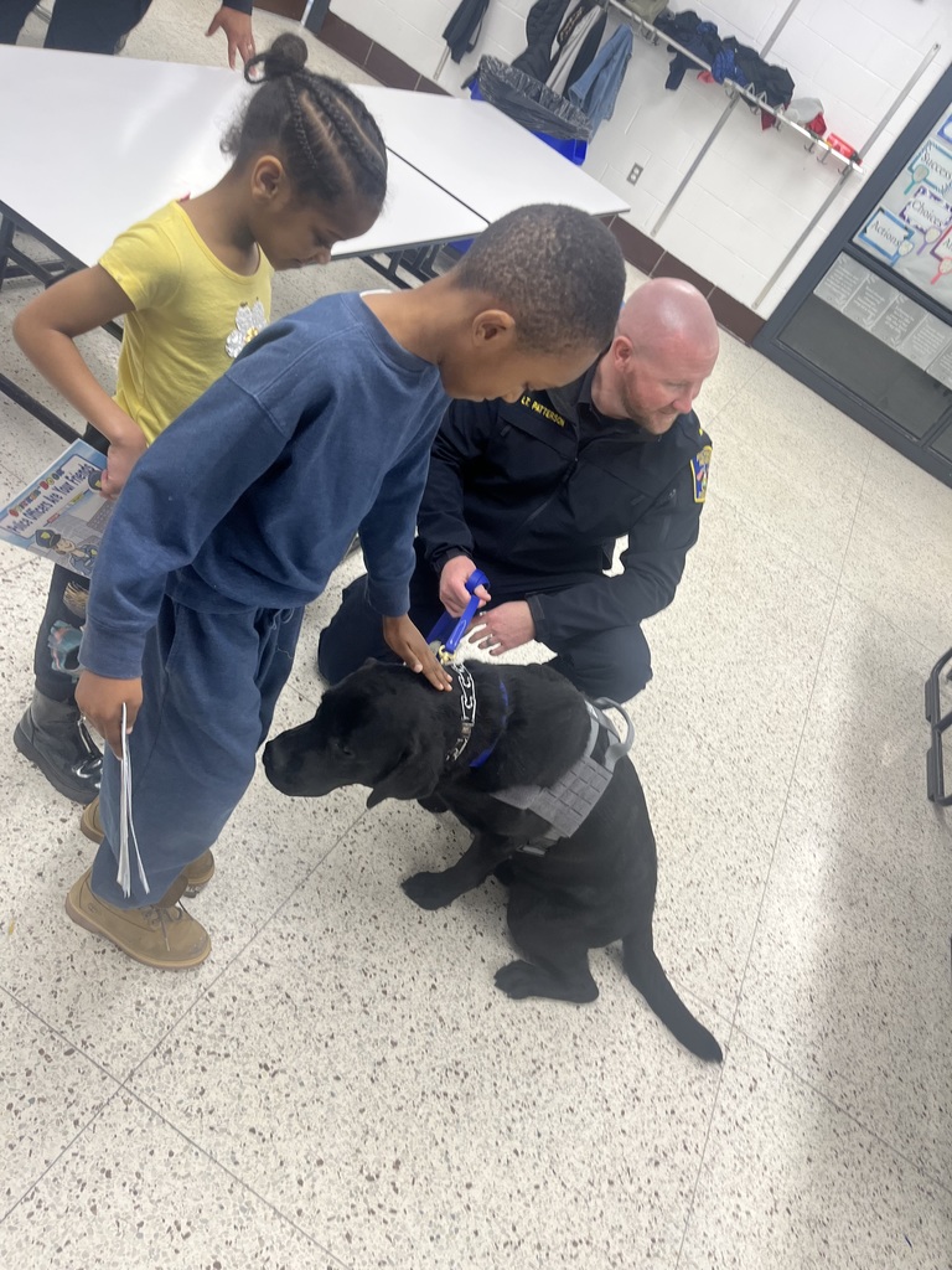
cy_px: 635
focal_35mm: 26
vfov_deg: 67.3
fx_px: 953
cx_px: 476
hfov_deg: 53.1
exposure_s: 1/120
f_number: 1.6
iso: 100
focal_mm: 5.1
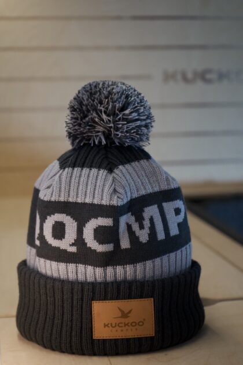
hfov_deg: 19.5
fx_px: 709
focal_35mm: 70
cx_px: 122
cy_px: 182
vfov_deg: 28.8
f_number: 5.6
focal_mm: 70
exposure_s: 1/160
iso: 2000
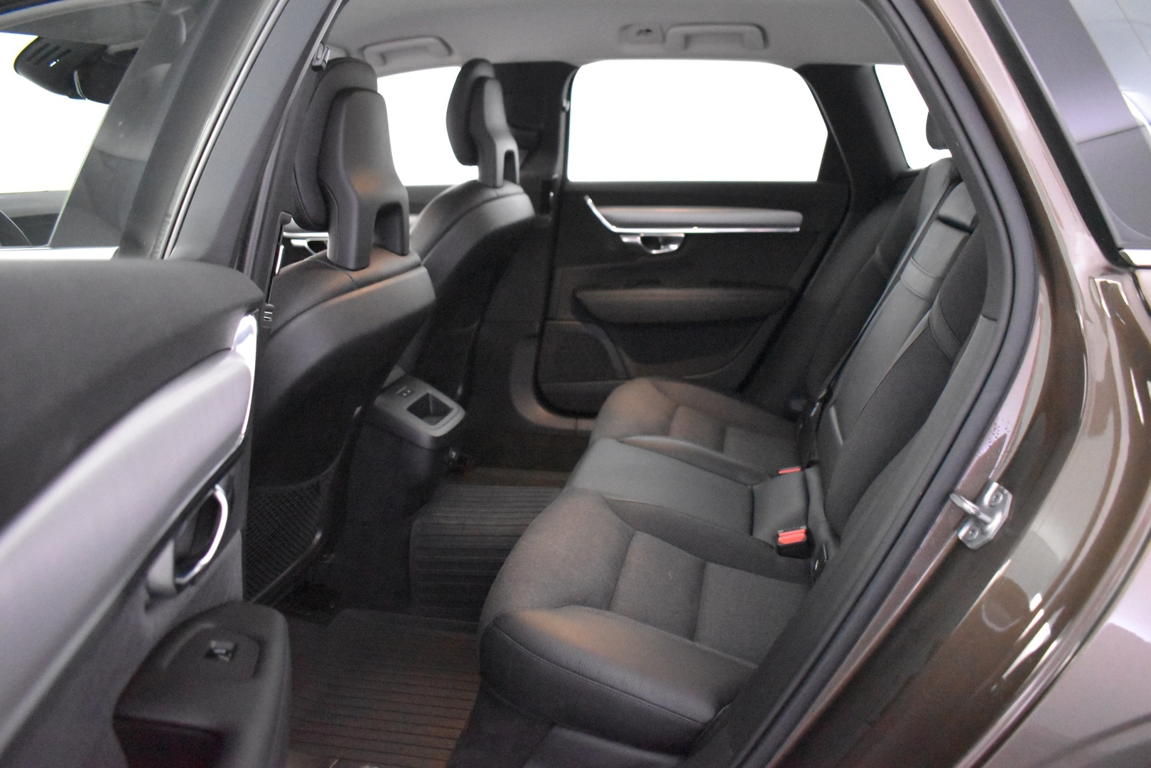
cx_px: 576
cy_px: 384
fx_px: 863
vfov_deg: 47.9
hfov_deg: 67.4
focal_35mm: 27
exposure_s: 1/60
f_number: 3.5
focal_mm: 18
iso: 11400
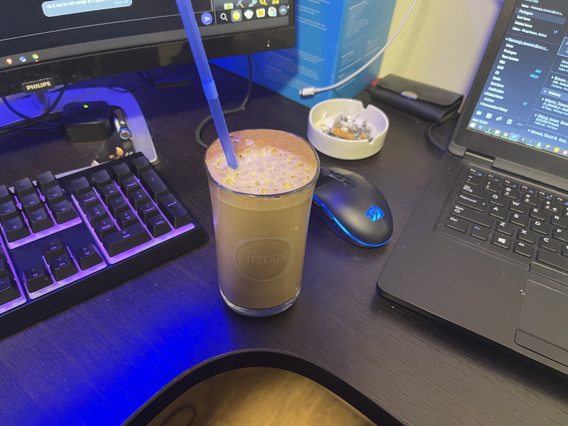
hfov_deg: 67.3
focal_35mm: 26
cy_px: 213
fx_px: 427
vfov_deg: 53.1
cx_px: 284
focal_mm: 5.1
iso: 500
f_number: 1.6
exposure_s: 1/33
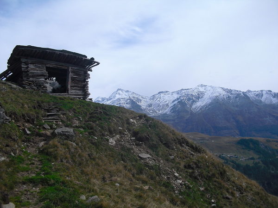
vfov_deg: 39.7
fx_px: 289
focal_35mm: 36
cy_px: 104
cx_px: 139
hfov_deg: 51.4
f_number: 7.8
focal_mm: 6.3
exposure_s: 1/200
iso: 64
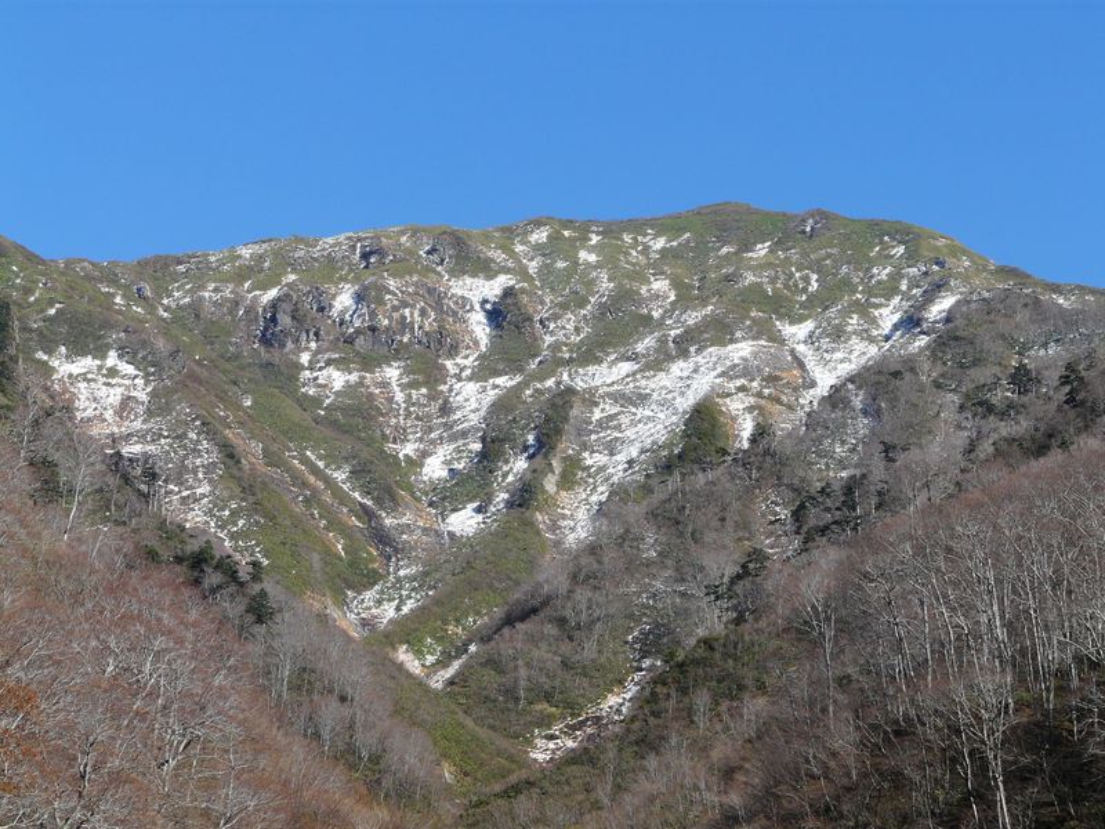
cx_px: 552
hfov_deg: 18.0
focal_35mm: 109
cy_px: 414
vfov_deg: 13.6
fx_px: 3479
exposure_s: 1/320
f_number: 5.6
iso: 100
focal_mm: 18
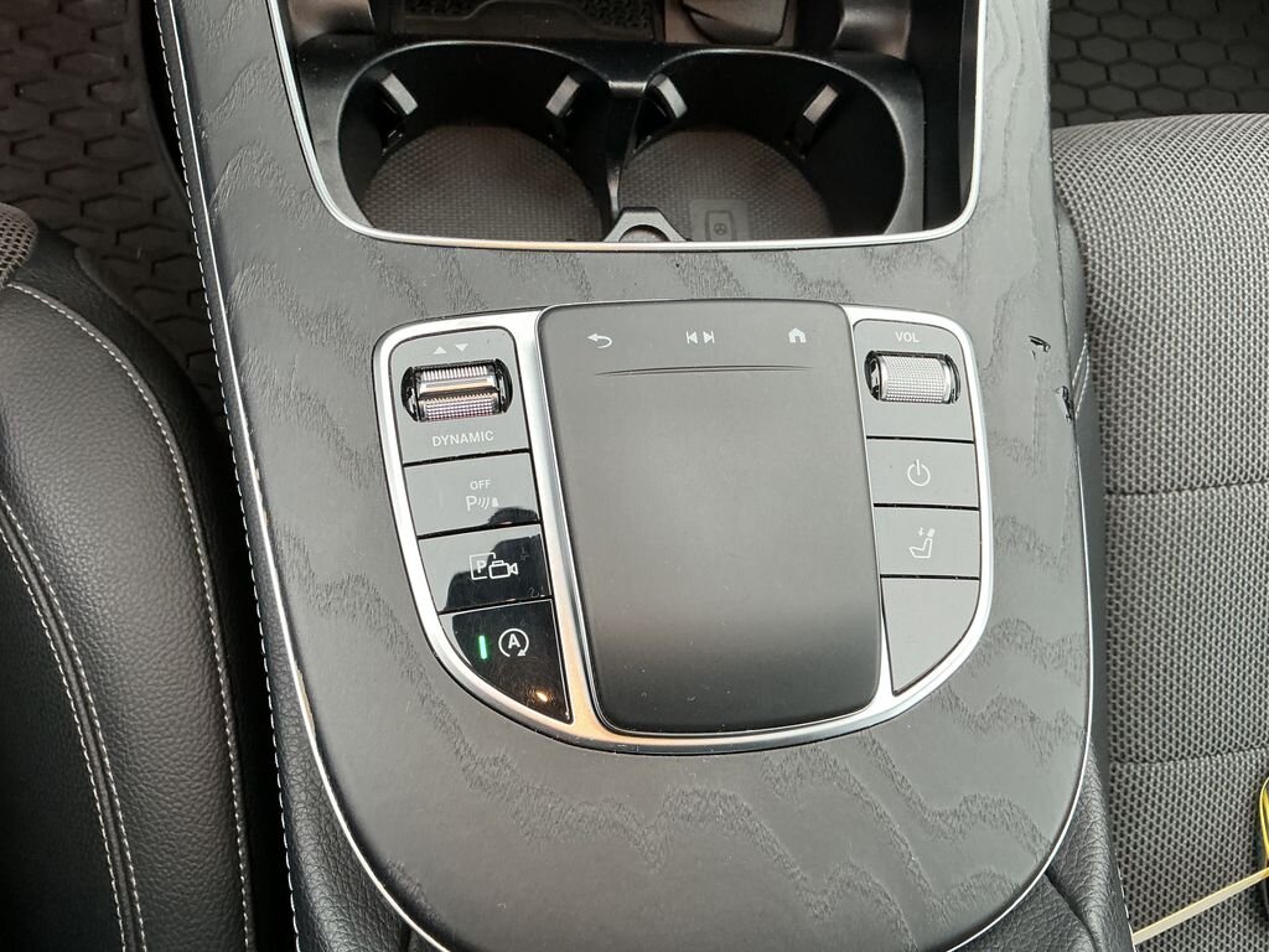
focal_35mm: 29
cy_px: 476
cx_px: 634
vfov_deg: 48.2
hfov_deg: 61.7
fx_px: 1063
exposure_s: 1/60
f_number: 1.8
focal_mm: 3
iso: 100
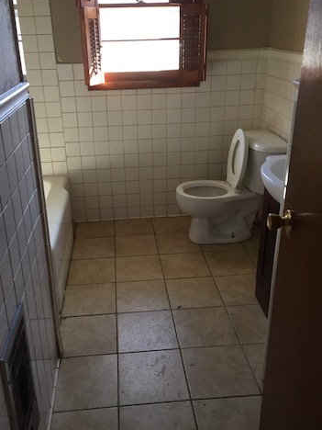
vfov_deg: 55.3
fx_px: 409
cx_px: 147
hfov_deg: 42.9
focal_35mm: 33
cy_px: 204
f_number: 2.2
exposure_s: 1/30
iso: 80
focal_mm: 4.15
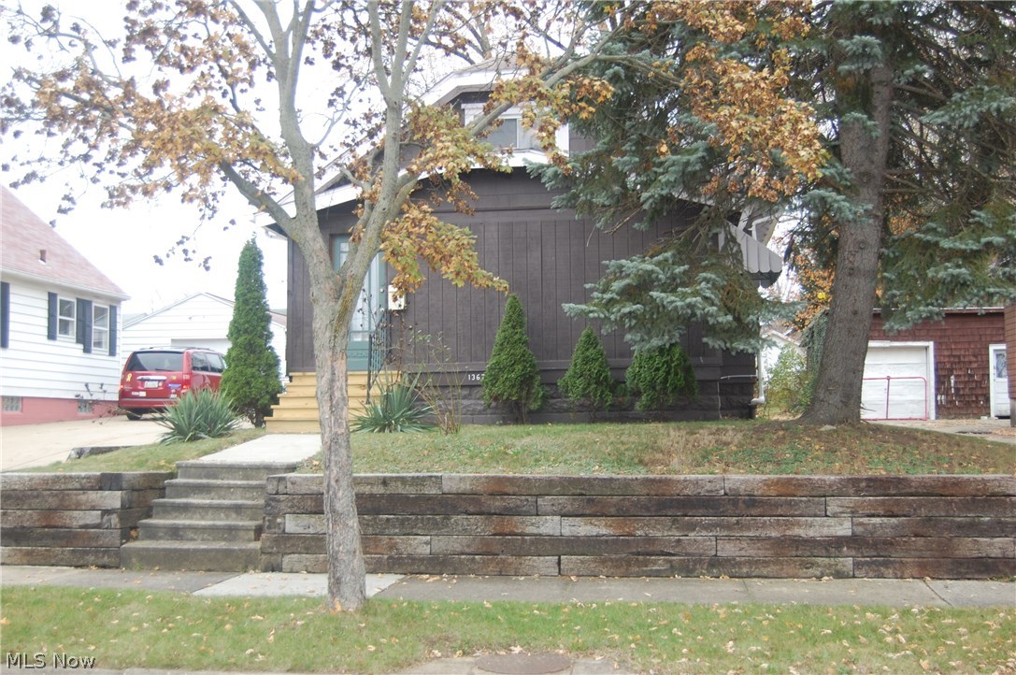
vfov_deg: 34.1
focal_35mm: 39
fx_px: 1099
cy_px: 338
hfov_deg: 49.6
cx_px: 508
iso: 400
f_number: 4.2
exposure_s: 1/80
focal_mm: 26
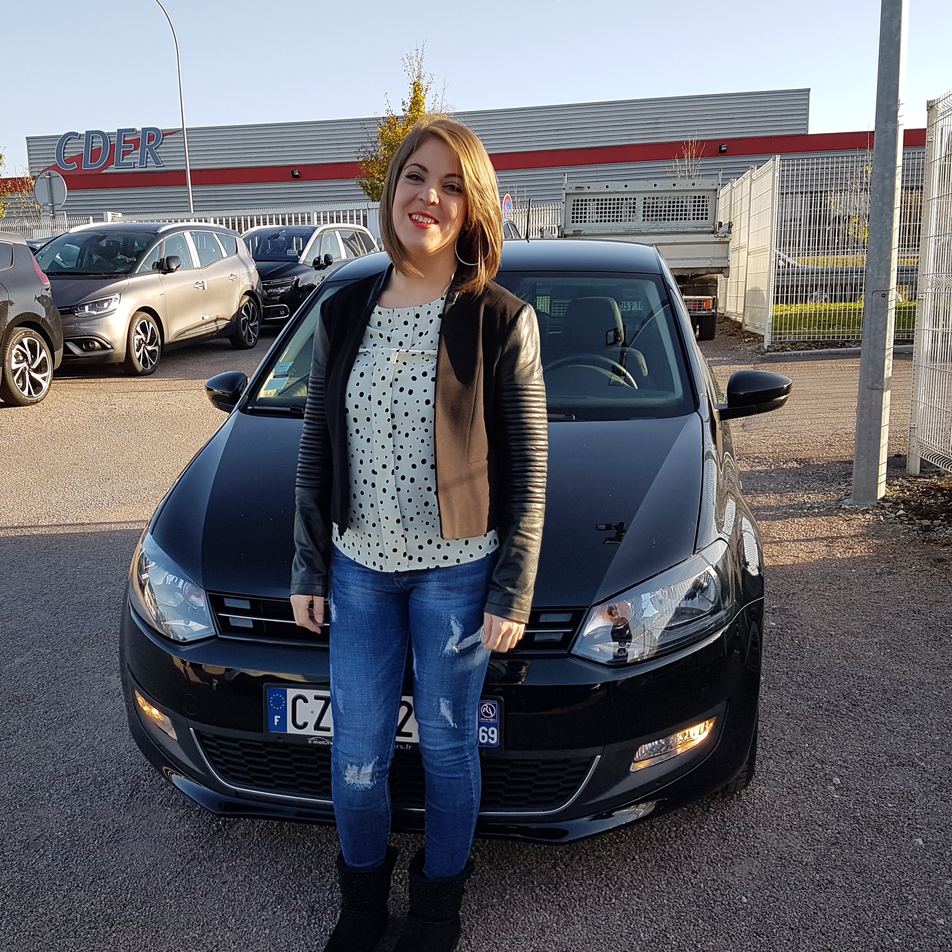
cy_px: 534
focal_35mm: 36
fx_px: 1120
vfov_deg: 46.0
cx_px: 390
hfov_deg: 45.8
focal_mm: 4.2
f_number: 1.7
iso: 40
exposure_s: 1/730
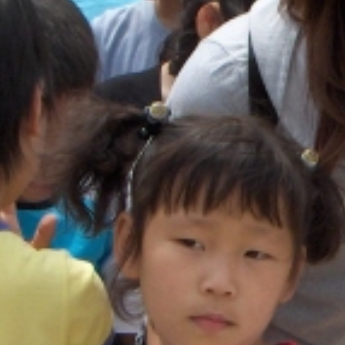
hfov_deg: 8.9
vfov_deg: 9.1
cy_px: 220
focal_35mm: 193
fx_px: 2176
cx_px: 442
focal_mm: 8
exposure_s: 1/485
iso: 100
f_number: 4.8
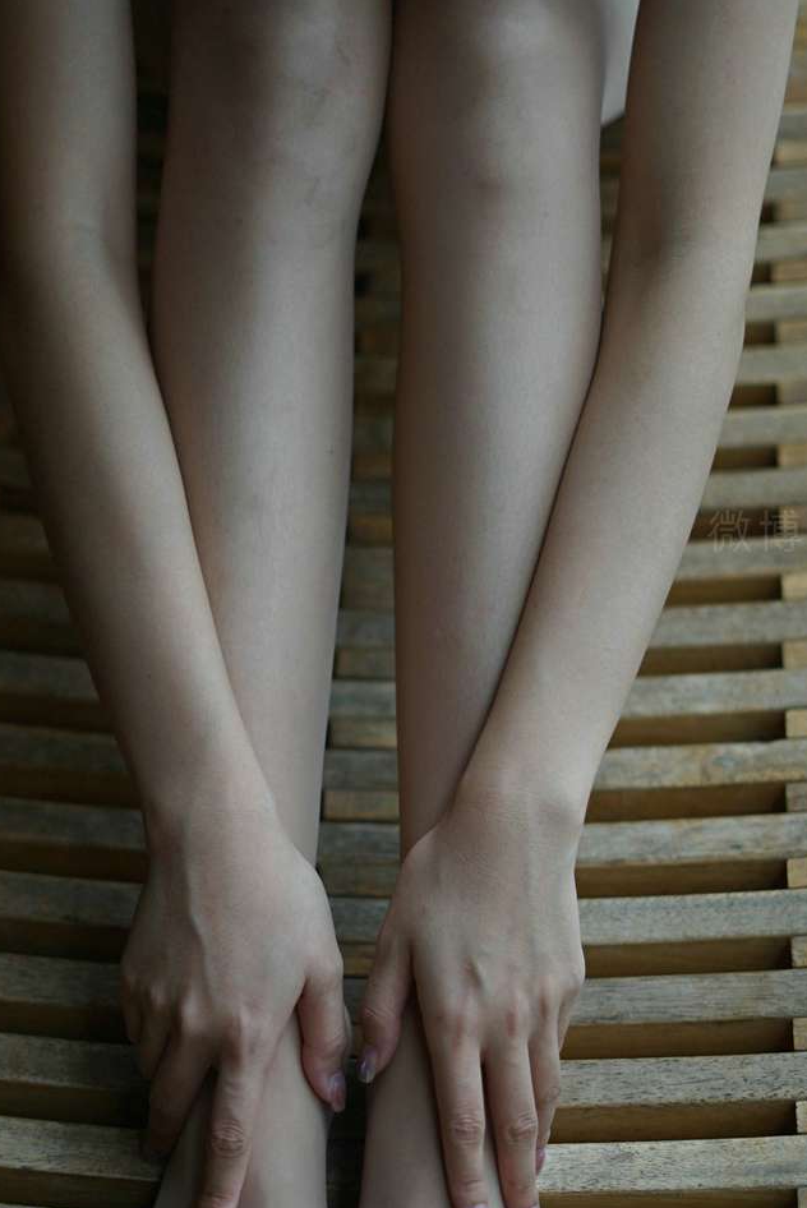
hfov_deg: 14.4
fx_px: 3189
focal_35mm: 95
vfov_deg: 21.4
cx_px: 345
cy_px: 713
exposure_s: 1/250
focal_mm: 50
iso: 200
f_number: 1.8
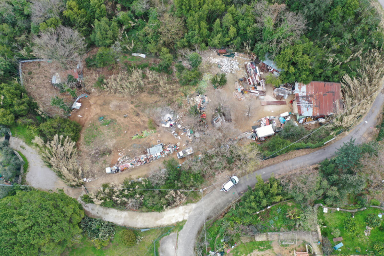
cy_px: 128
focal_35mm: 28
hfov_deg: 65.5
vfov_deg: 46.4
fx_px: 299
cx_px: 192
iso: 100
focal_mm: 10.26
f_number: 3.2
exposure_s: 1/40
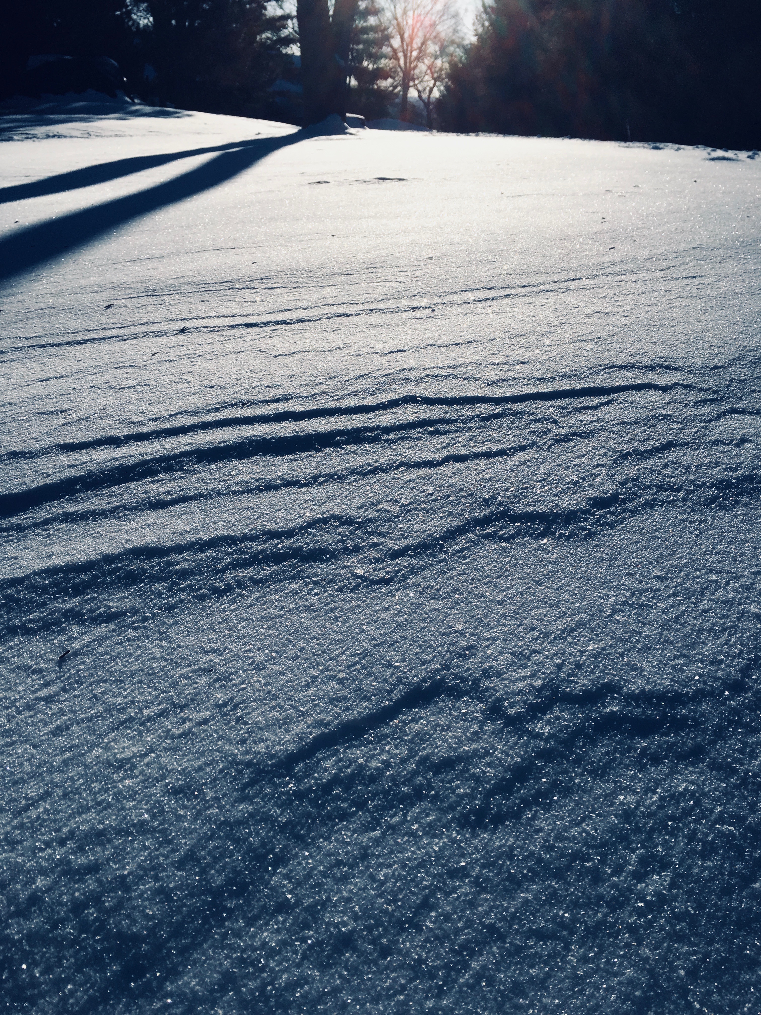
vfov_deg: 61.7
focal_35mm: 29
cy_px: 508
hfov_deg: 48.2
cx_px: 380
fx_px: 850
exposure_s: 1/4808
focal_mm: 4.15
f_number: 2.2
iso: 25
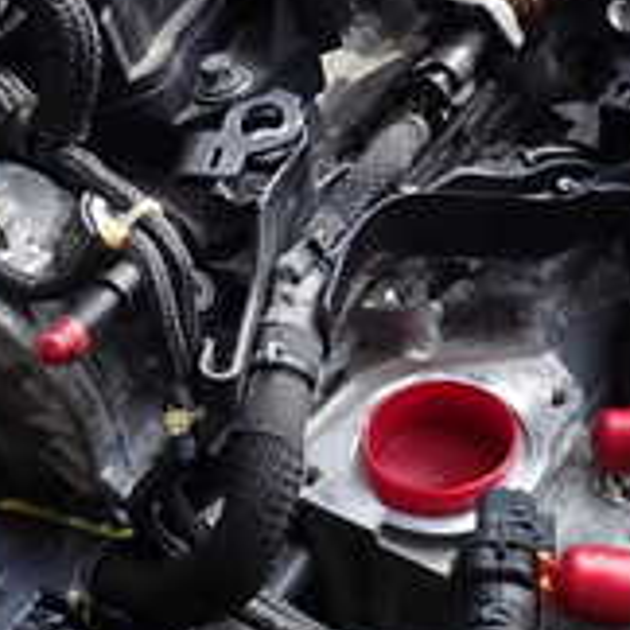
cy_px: 191
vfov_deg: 17.7
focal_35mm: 98
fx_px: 2018
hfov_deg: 17.7
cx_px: 366
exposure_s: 1/125
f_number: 3.2
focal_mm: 5.4
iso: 100
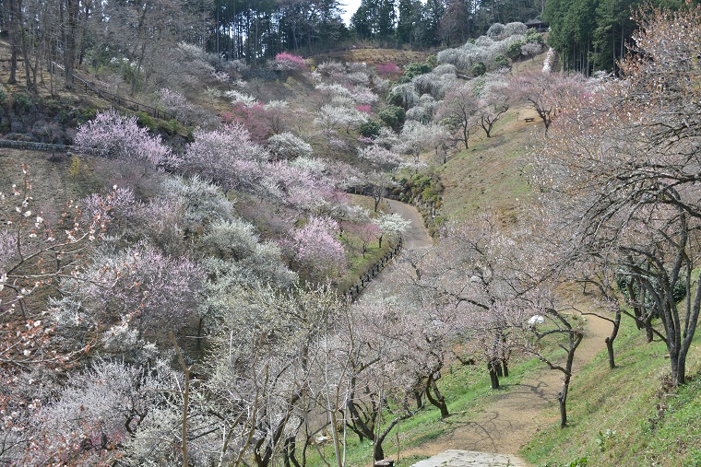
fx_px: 682
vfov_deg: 37.9
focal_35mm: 35
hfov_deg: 54.4
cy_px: 234
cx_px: 350
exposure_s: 1/500
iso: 400
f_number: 7.1
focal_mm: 35
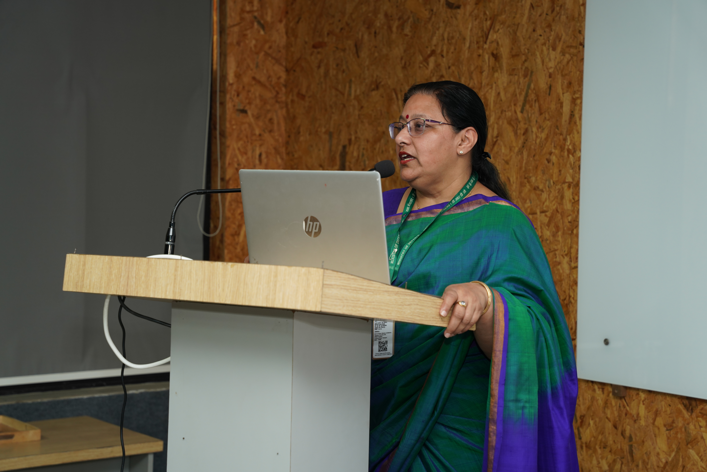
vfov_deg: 19.5
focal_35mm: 70
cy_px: 236
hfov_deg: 28.8
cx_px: 354
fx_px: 1375
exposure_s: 1/80
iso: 640
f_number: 5
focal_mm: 70
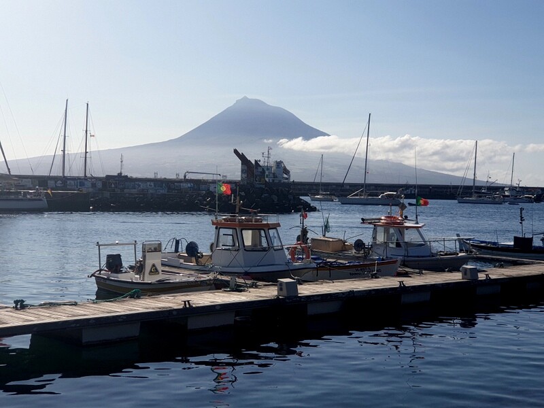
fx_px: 817
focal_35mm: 52
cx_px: 272
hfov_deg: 36.8
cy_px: 204
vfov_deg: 28.0
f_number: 2.4
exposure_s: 1/1391
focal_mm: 6
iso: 25
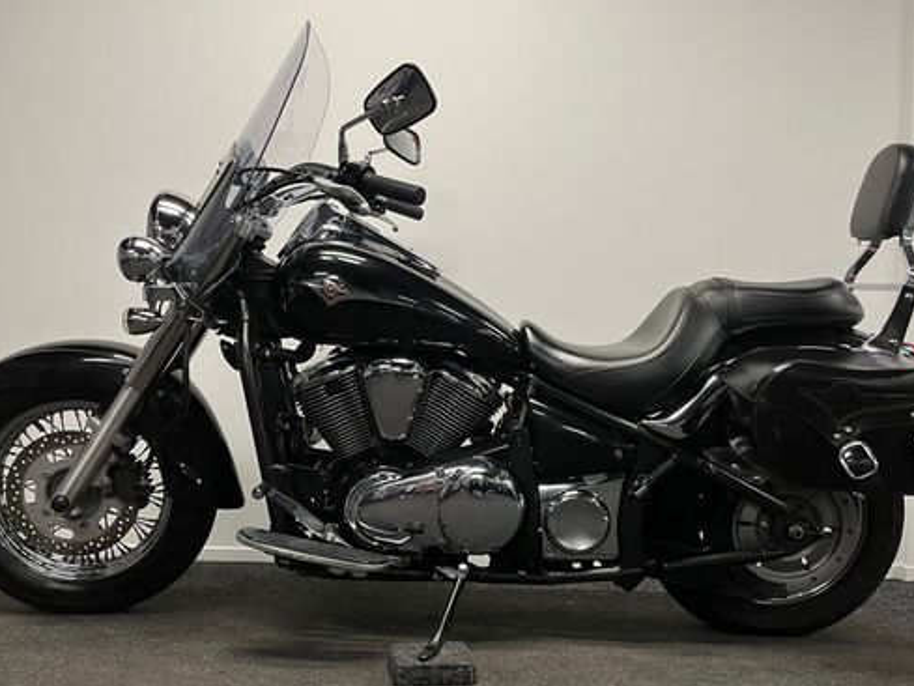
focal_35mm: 34
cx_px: 473
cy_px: 372
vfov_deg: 41.8
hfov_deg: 53.9
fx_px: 898
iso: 80
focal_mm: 5.1
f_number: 1.6
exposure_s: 1/50
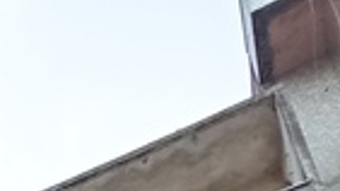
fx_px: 838
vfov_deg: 8.9
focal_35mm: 93
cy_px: 672
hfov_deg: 21.1
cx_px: -87
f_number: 2.2
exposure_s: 1/2232
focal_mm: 1.65
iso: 111
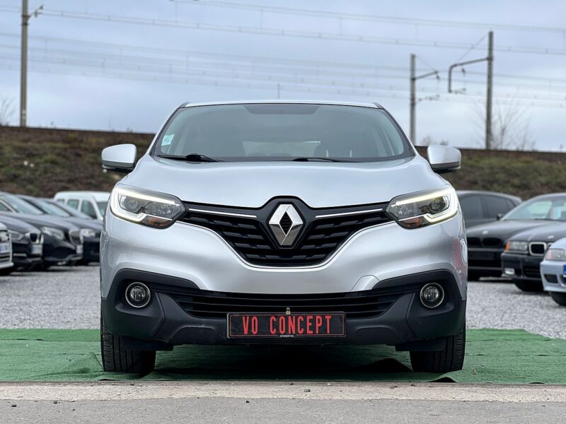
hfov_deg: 25.3
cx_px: 283
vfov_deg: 19.1
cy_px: 212
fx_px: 1259
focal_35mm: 77
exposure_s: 1/262
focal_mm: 9
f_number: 2.8
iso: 25
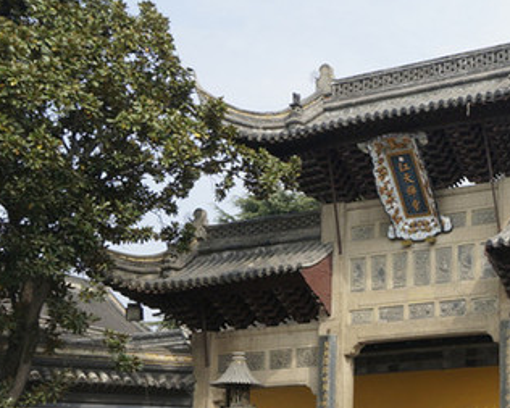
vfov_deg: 23.2
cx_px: 549
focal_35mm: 64
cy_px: 372
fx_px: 966
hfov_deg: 27.3
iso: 200
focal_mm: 16
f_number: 9
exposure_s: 1/200
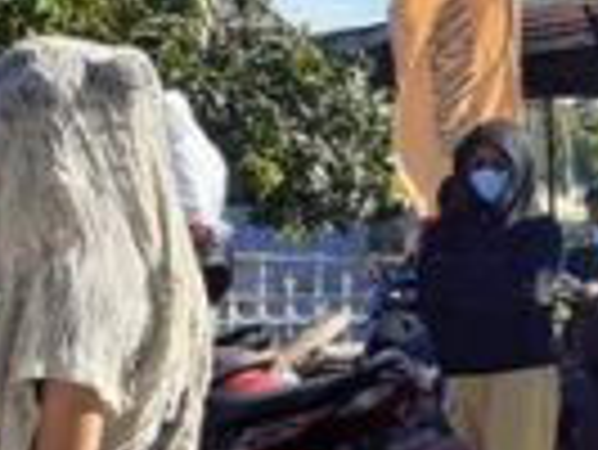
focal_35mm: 132
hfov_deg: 12.2
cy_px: 374
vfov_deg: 11.2
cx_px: 1398
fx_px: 2282
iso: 40
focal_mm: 3.6
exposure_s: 1/781
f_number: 1.9
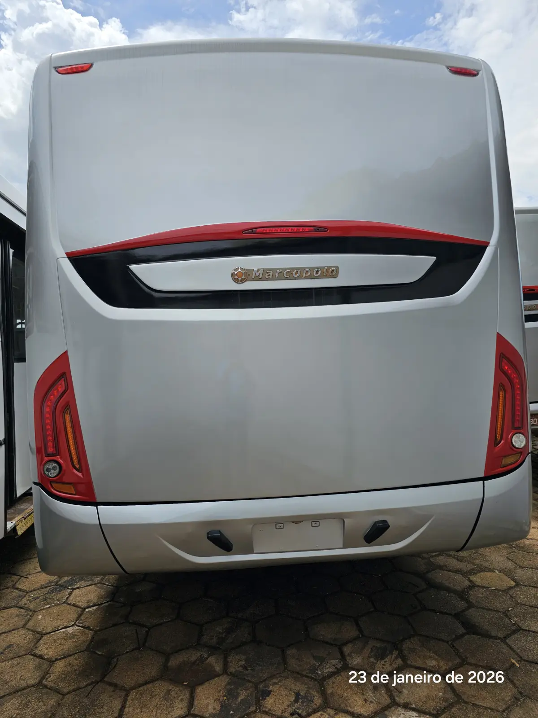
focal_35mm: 23
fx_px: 477
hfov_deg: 58.9
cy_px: 359
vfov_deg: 73.9
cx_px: 269
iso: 10
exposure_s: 1/965
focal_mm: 6.3
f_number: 1.7
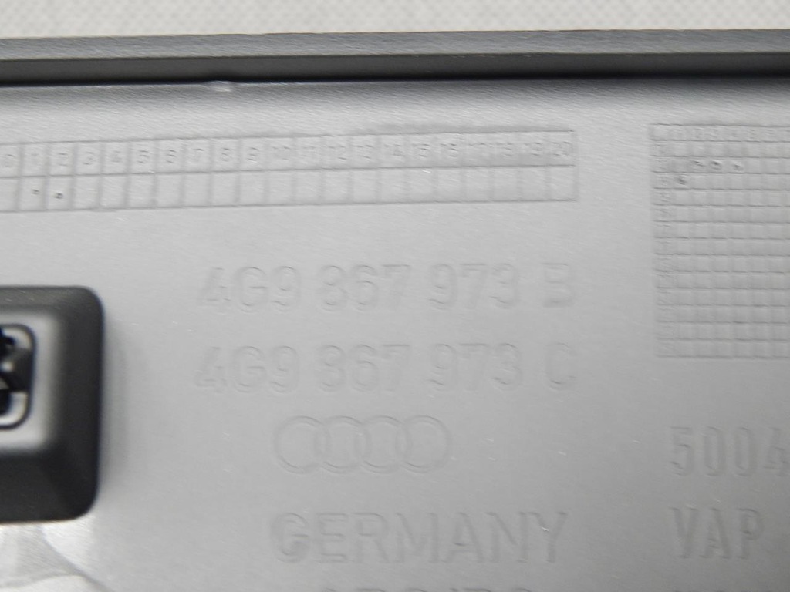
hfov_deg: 28.2
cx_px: 395
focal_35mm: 69
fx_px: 1575
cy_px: 296
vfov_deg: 21.3
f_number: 4.1
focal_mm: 12.3
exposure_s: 1/10
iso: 400
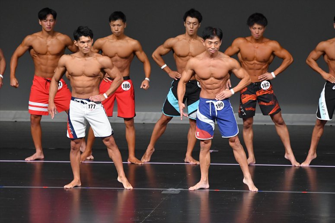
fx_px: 2790
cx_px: 168
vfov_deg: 4.6
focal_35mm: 300
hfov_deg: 6.9
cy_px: 112
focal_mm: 200
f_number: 5.6
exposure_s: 1/400
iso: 4000
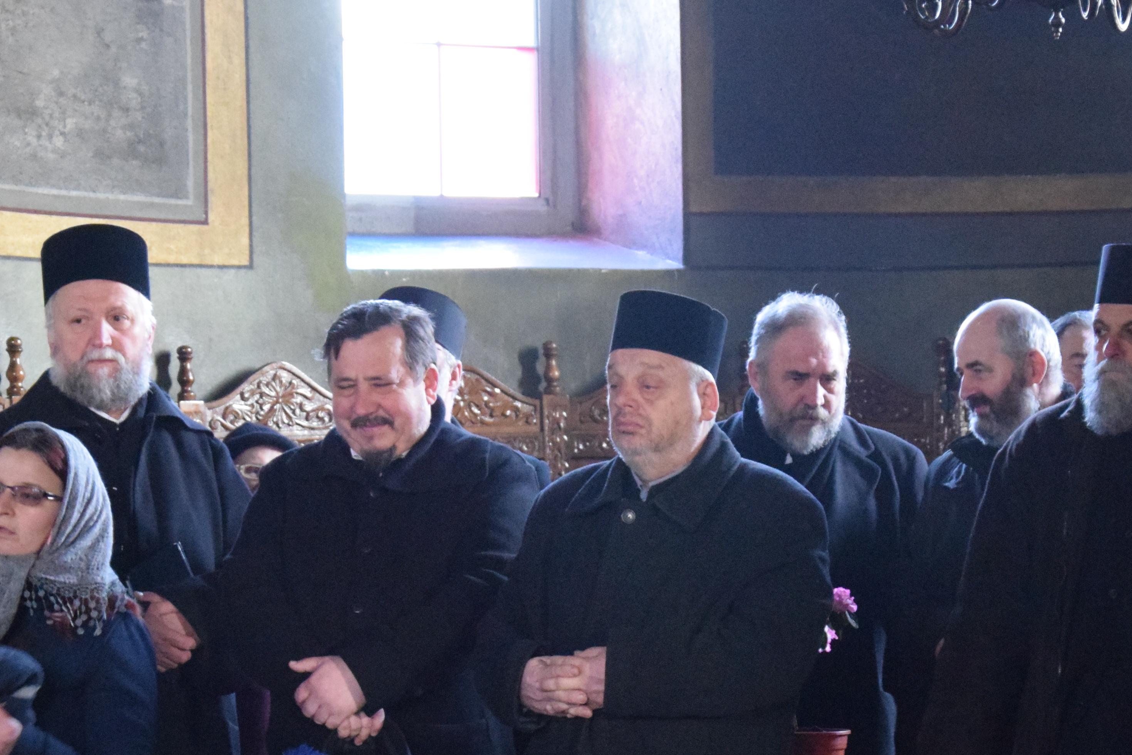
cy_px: 728
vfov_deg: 9.9
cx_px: 725
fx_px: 4340
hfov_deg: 14.8
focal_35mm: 138
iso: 6400
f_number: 4.8
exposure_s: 1/50
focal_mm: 45
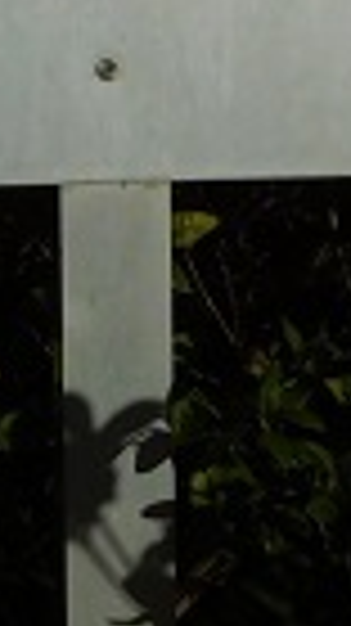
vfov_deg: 11.7
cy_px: -347
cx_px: -378
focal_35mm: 175
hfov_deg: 6.7
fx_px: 2901
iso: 125
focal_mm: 6.2
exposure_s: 1/1000
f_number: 7.6
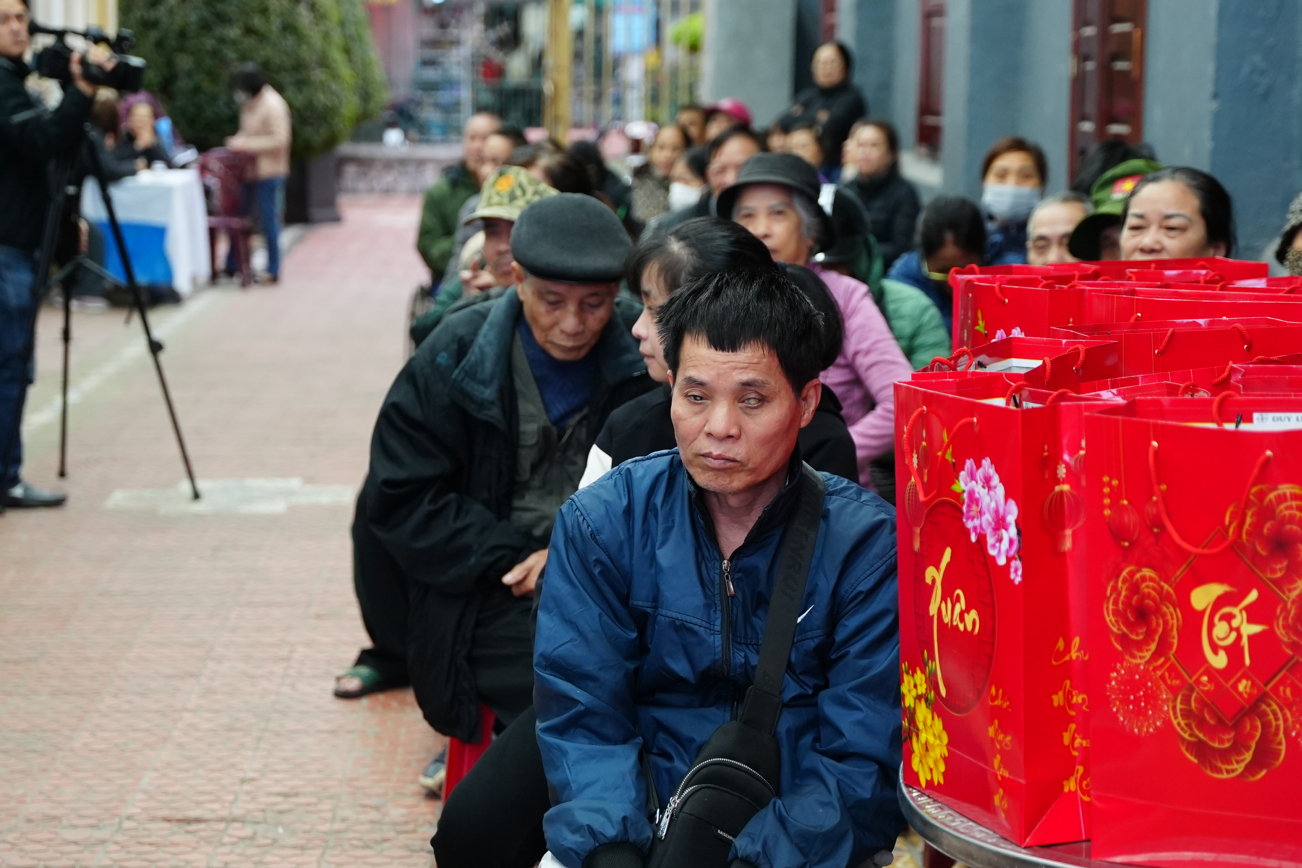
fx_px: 3218
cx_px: 596
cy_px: 447
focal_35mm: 89
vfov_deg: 15.4
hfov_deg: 22.9
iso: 1600
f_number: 2.8
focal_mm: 51.5
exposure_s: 1/160
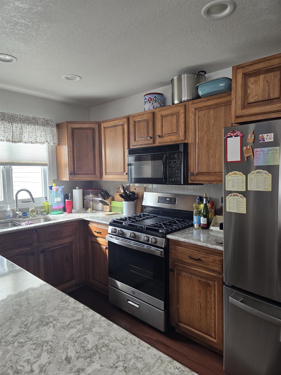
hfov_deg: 58.9
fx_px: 249
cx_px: 140
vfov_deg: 73.9
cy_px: 188
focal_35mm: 23
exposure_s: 1/120
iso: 125
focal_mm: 6.3
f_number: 1.7
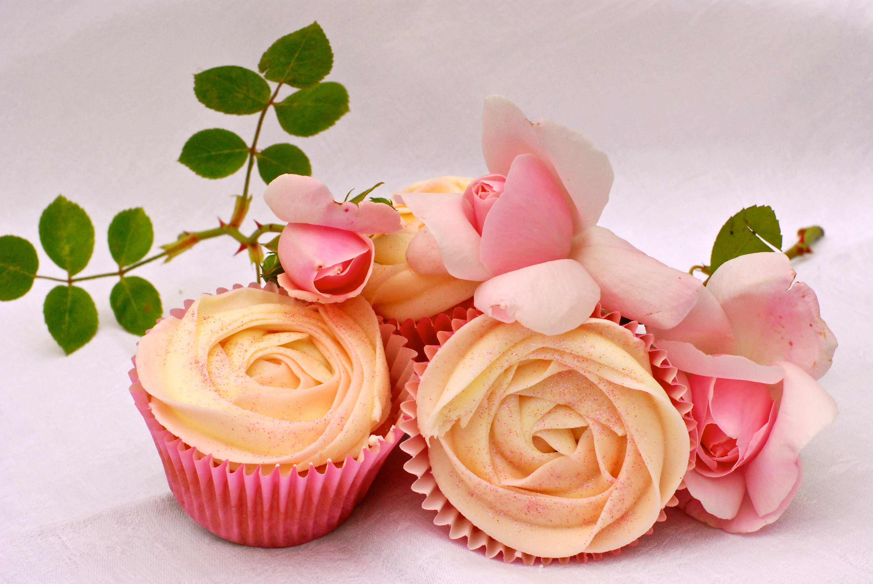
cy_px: 292
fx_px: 1821
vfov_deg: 18.2
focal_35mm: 75
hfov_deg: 27.0
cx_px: 436
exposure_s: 1/500
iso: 800
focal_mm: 50
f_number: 11
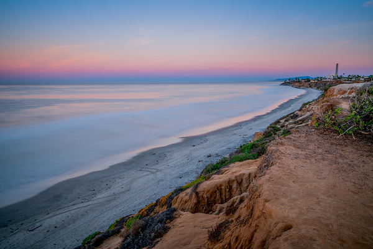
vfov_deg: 45.0
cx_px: 186
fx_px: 300
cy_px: 124
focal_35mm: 29
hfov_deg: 63.7
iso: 50
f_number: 4.5
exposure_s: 30
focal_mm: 29
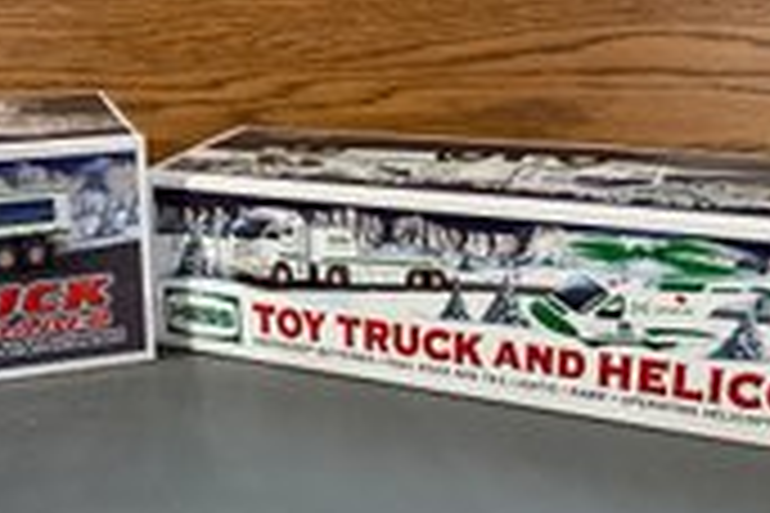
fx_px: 1069
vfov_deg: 27.0
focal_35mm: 50
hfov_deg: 38.9
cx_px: 232
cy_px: 259
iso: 640
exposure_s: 1/60
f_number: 1.78
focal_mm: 6.86
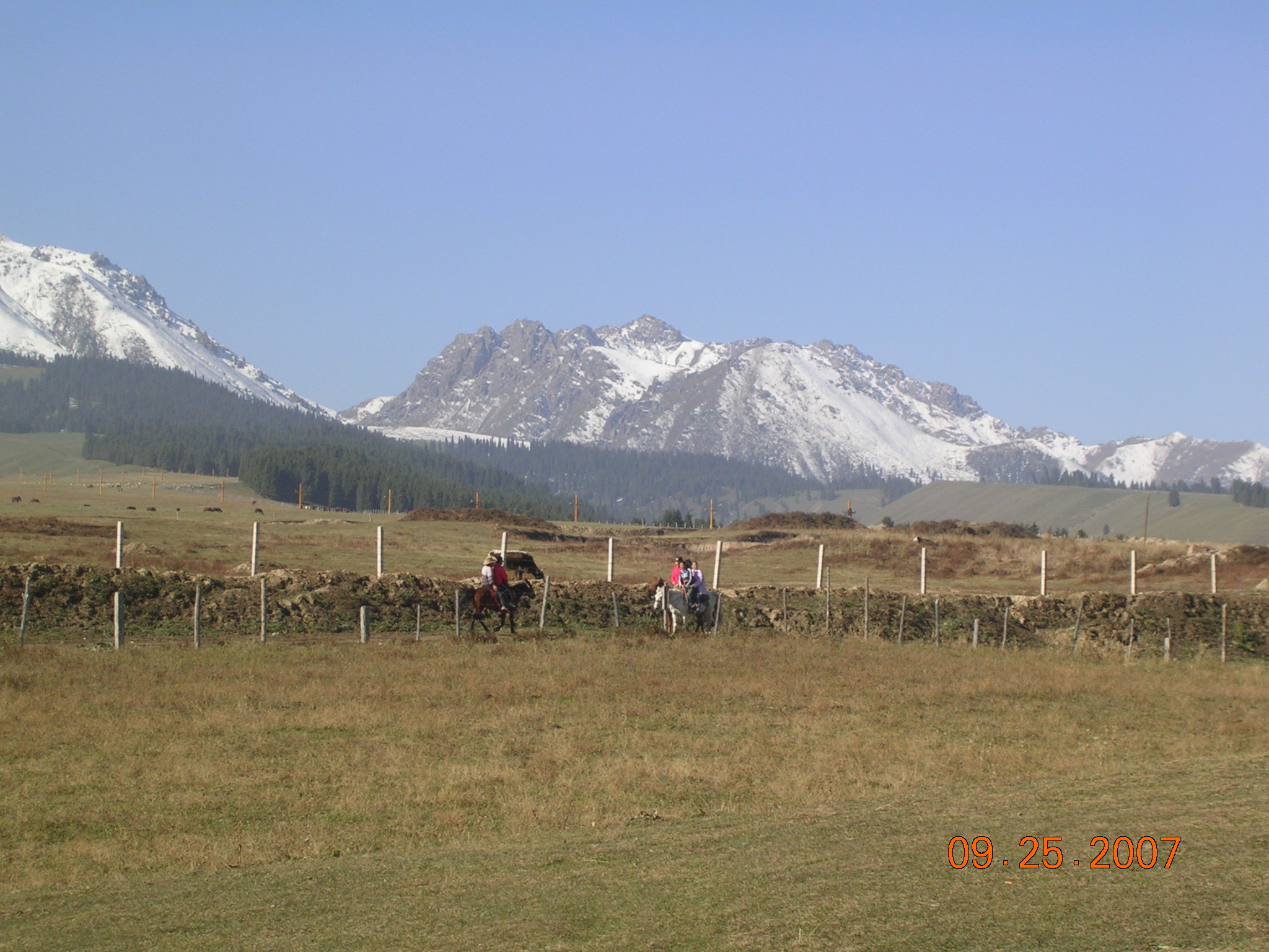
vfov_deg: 12.9
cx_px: 634
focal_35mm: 115
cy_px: 476
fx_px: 4216
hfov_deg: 17.1
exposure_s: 1/434
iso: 50
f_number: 4.9
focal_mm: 17.4
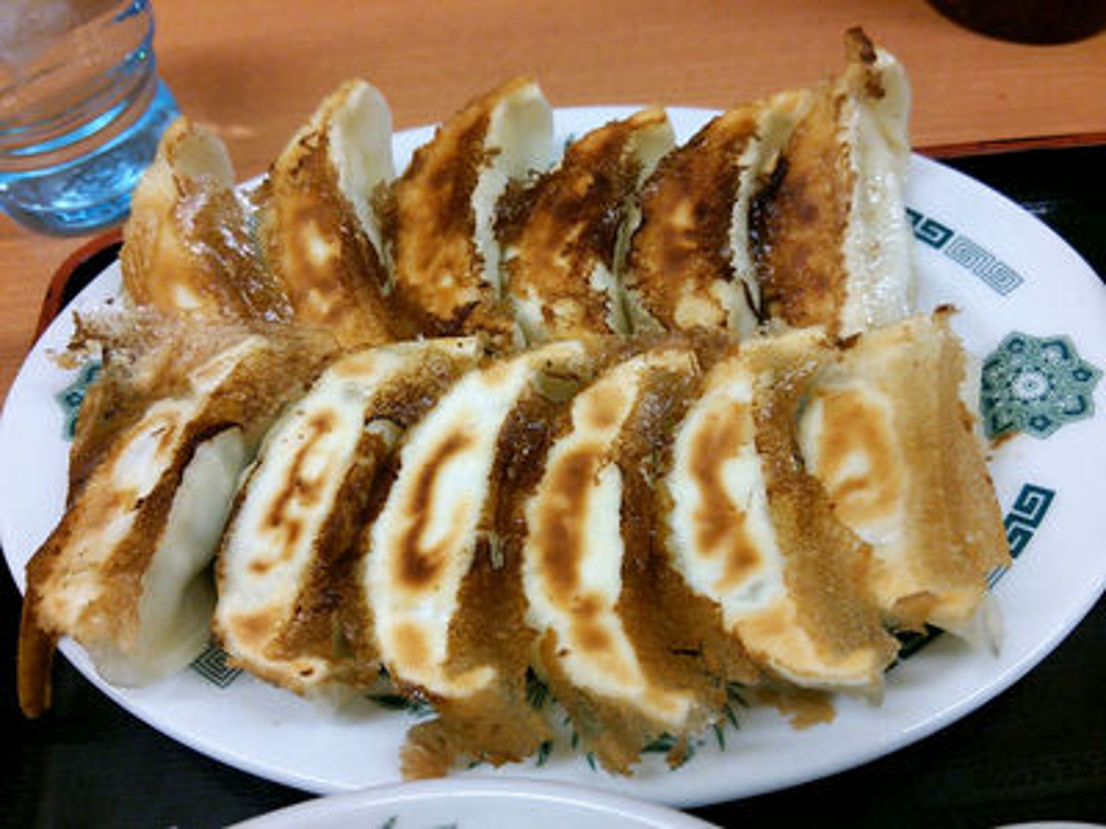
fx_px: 959
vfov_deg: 46.8
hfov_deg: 60.0
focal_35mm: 30
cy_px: 414
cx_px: 553
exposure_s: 1/60
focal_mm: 4.06
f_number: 1.94
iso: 80
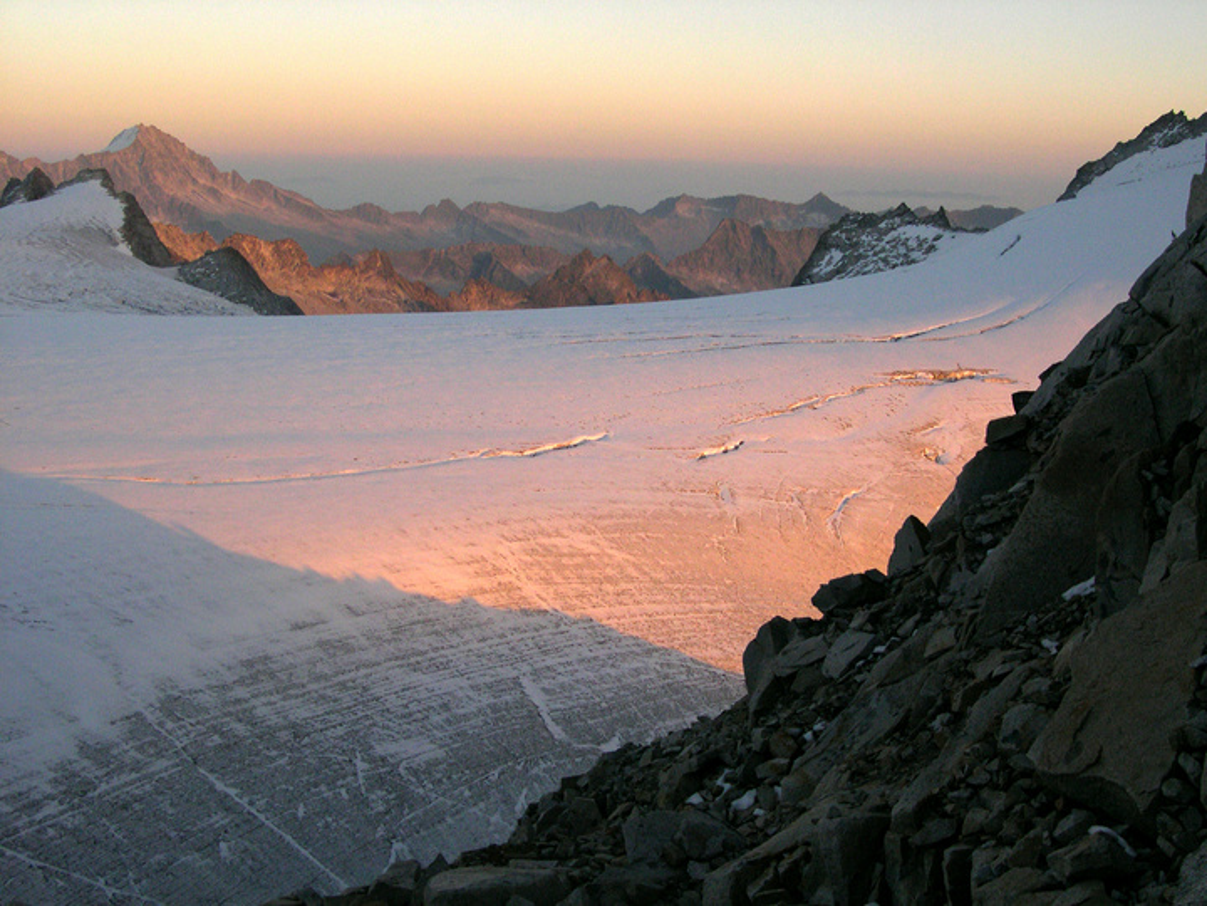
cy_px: 453
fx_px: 1325
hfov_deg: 49.0
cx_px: 604
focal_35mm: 38
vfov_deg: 37.7
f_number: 7.6
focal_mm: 8
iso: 100
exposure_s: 1/90.2
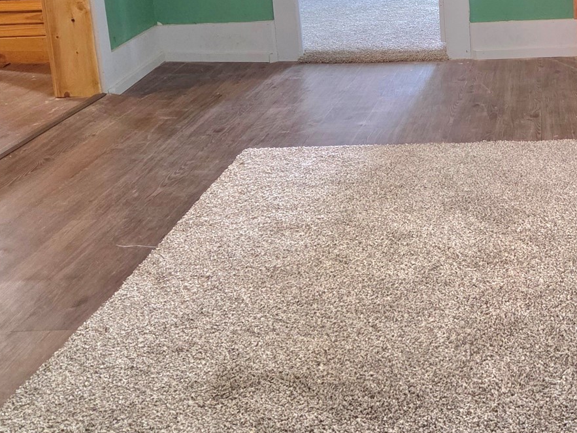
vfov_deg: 27.2
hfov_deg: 35.0
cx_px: 565
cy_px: -14
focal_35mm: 50
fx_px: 833
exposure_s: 1/120
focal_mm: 5.4
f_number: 1.8
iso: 1000
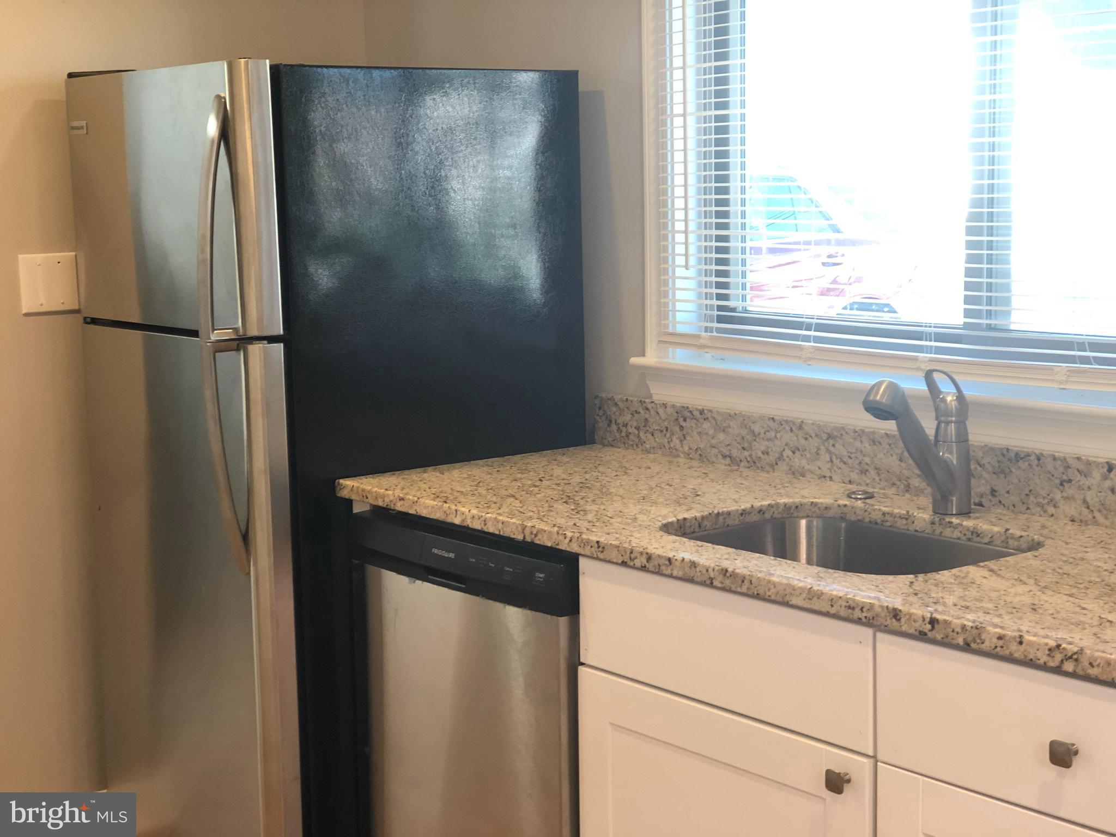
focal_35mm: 57
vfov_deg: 25.7
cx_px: 558
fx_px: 1838
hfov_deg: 33.8
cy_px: 418
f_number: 2.8
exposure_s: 1/60
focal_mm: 6.6
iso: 200
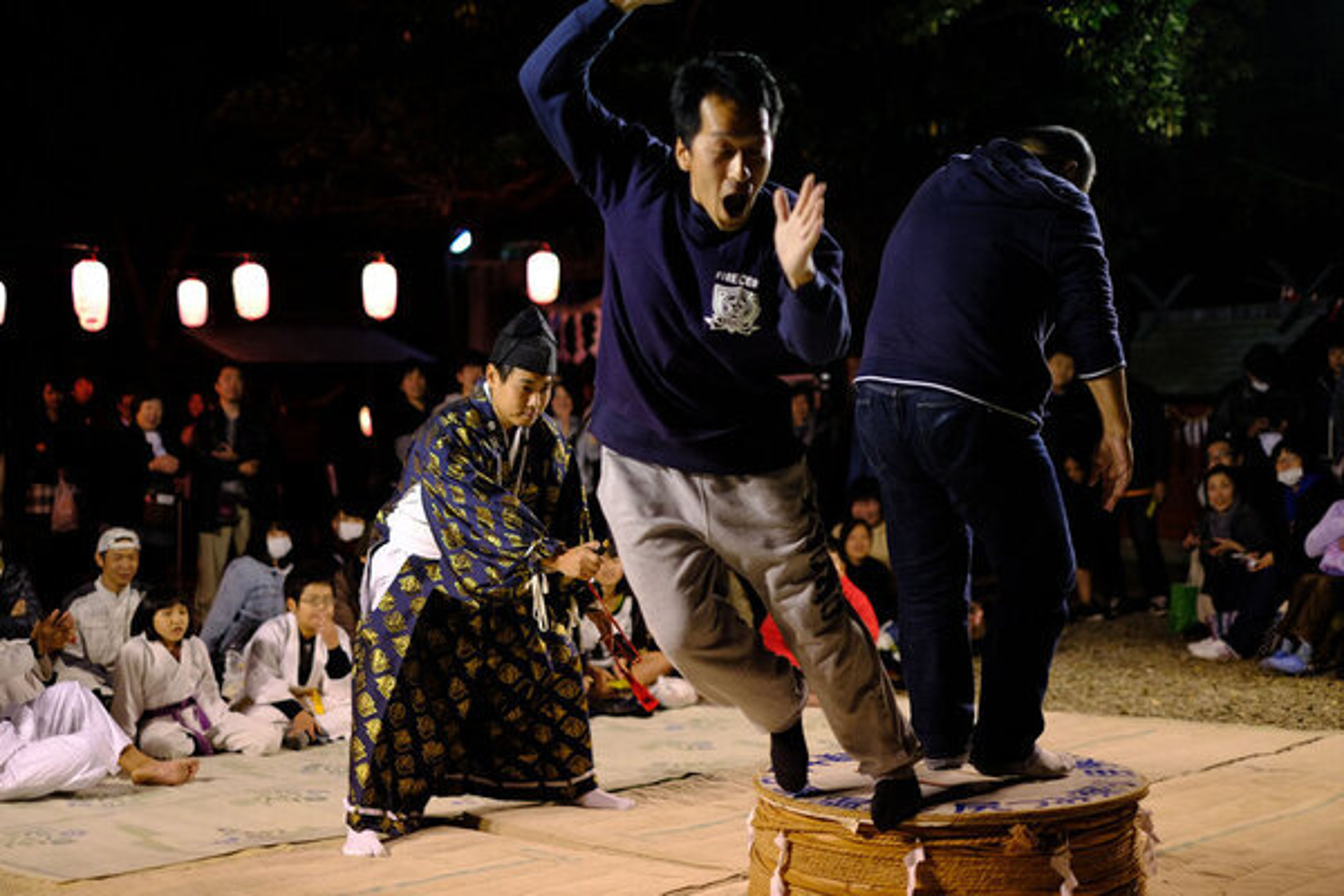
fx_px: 1979
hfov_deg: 37.5
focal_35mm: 53
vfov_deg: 25.5
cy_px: 448
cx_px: 672
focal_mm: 35
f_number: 1.4
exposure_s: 1/640
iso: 1250
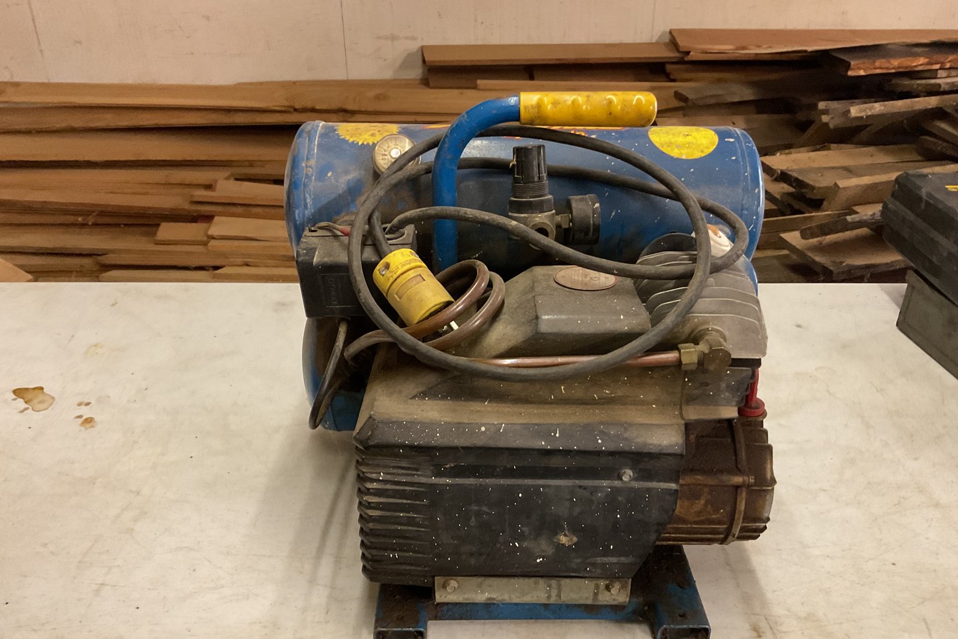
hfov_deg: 60.3
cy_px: 366
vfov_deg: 42.2
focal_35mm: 31
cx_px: 486
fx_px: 825
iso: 250
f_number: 1.8
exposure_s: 1/40
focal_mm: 3
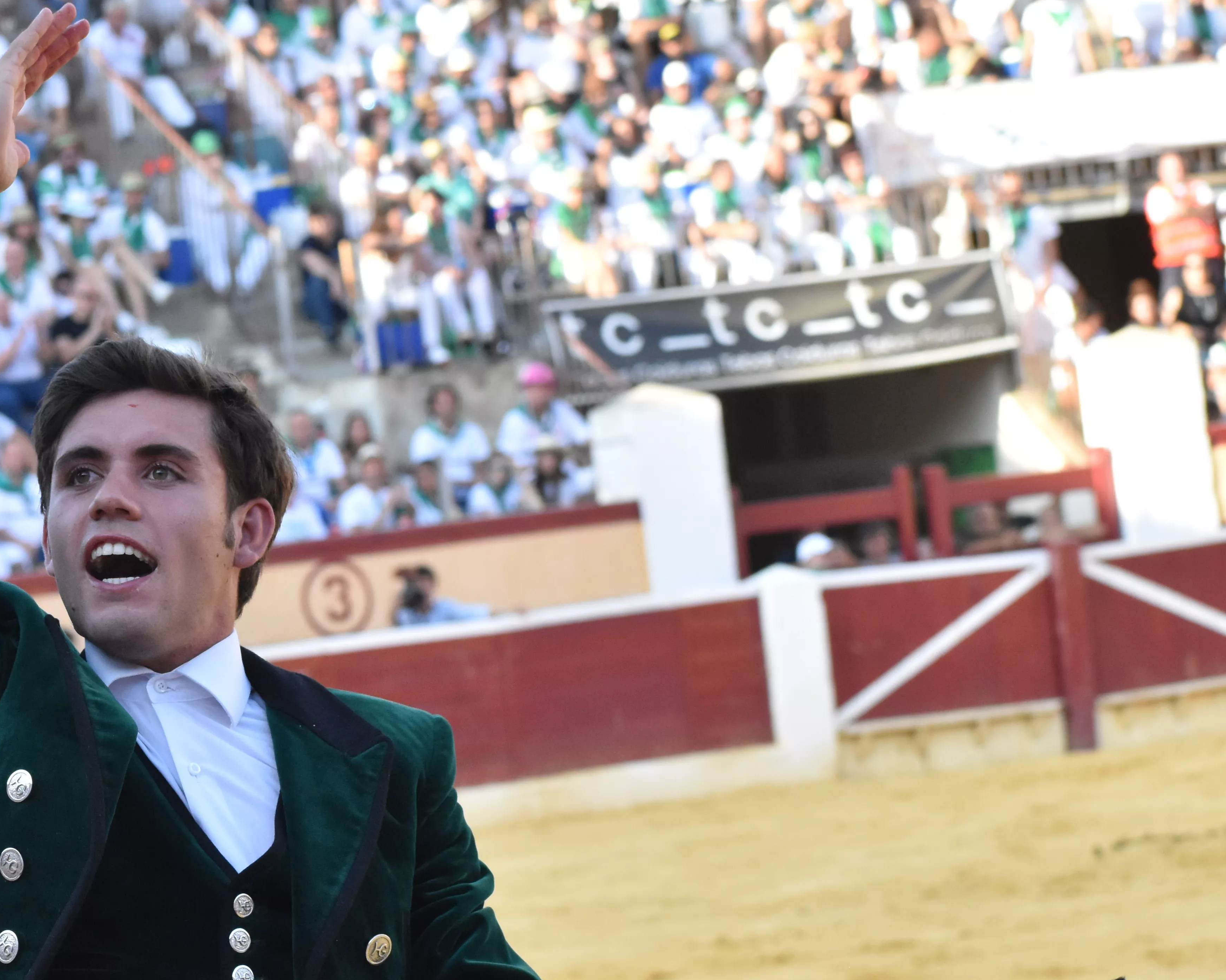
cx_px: 236
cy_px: 549
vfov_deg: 9.1
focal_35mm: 169
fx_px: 6132
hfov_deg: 11.4
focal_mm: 70
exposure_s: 1/800
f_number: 7.1
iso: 1600
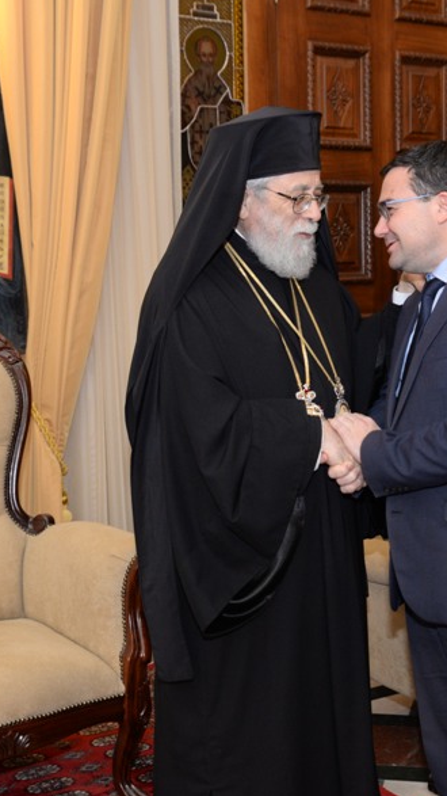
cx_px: 362
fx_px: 1265
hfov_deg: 19.8
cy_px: 379
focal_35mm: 60
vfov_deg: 34.9
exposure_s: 1/100
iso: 1000
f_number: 4.5
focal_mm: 35
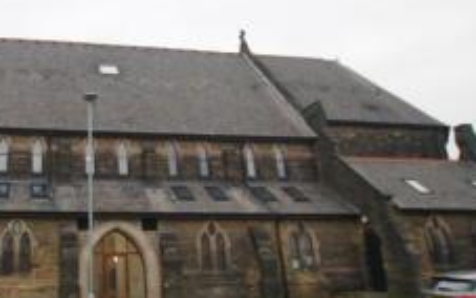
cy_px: 200
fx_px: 415
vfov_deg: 39.0
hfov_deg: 54.7
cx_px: 82
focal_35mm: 32
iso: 50
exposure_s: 1/40
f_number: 3.5
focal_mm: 10
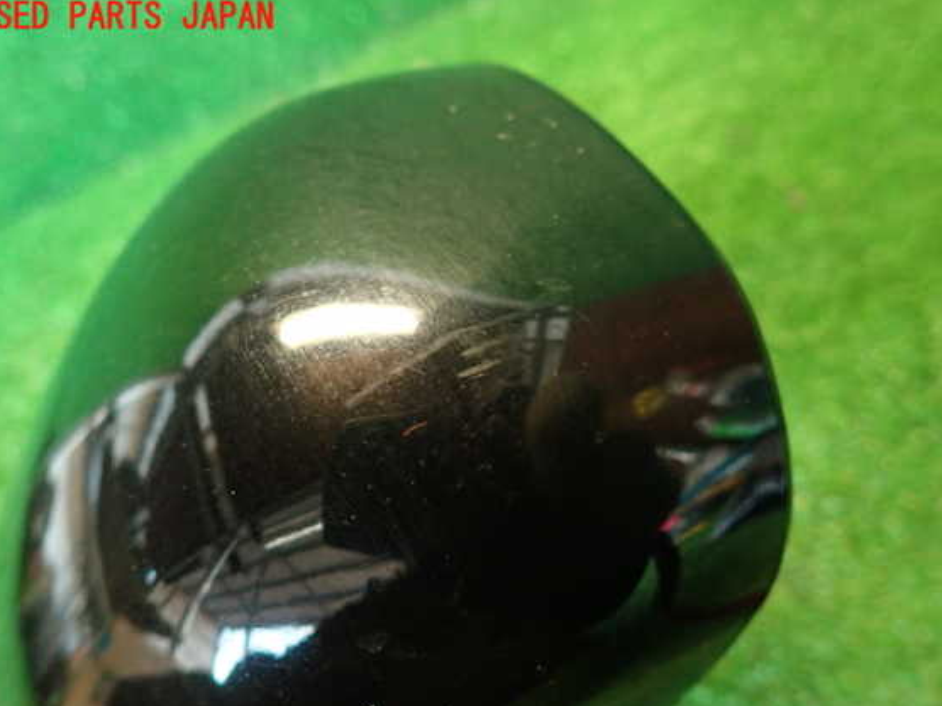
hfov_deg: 65.3
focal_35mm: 27
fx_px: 735
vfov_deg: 51.3
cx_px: 474
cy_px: 378
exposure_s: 1/30
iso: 500
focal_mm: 4.5
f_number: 2
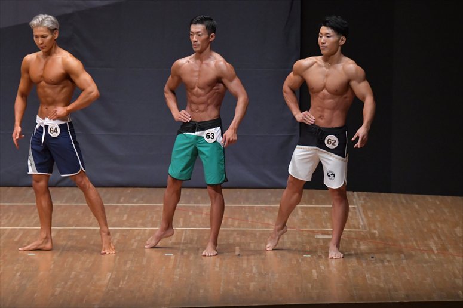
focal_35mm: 240
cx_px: 232
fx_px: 3085
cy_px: 154
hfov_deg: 8.6
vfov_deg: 5.7
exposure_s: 1/400
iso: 6400
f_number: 5.6
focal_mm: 160
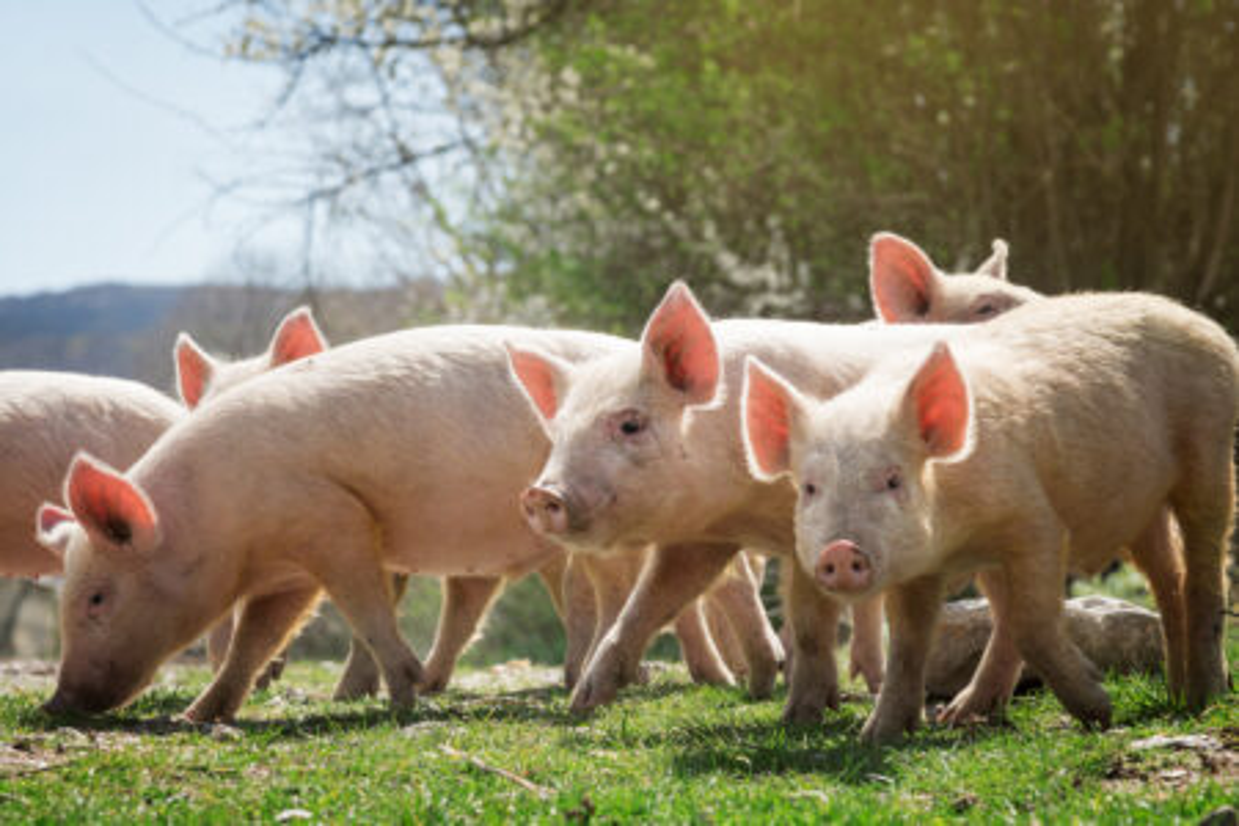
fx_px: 5420
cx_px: 620
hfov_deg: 13.0
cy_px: 413
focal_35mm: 158
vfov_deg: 8.7
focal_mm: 105
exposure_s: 1/500
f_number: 8
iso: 320
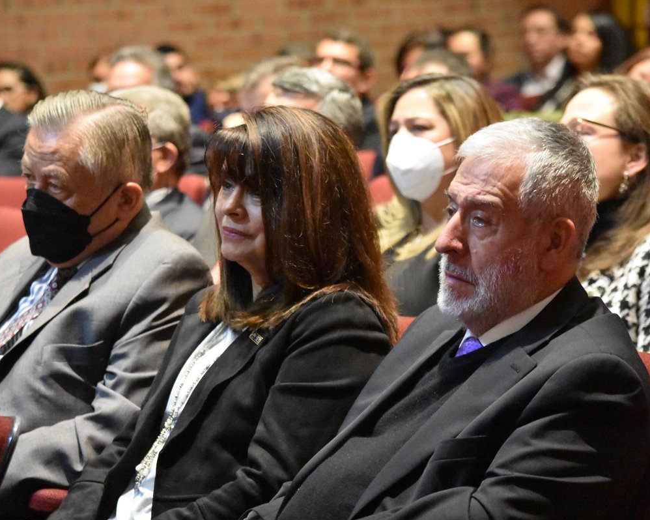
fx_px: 3193
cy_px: 260
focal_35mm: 166
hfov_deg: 11.6
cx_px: 291
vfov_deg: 9.3
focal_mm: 98
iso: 12800
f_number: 4.5
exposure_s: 1/50
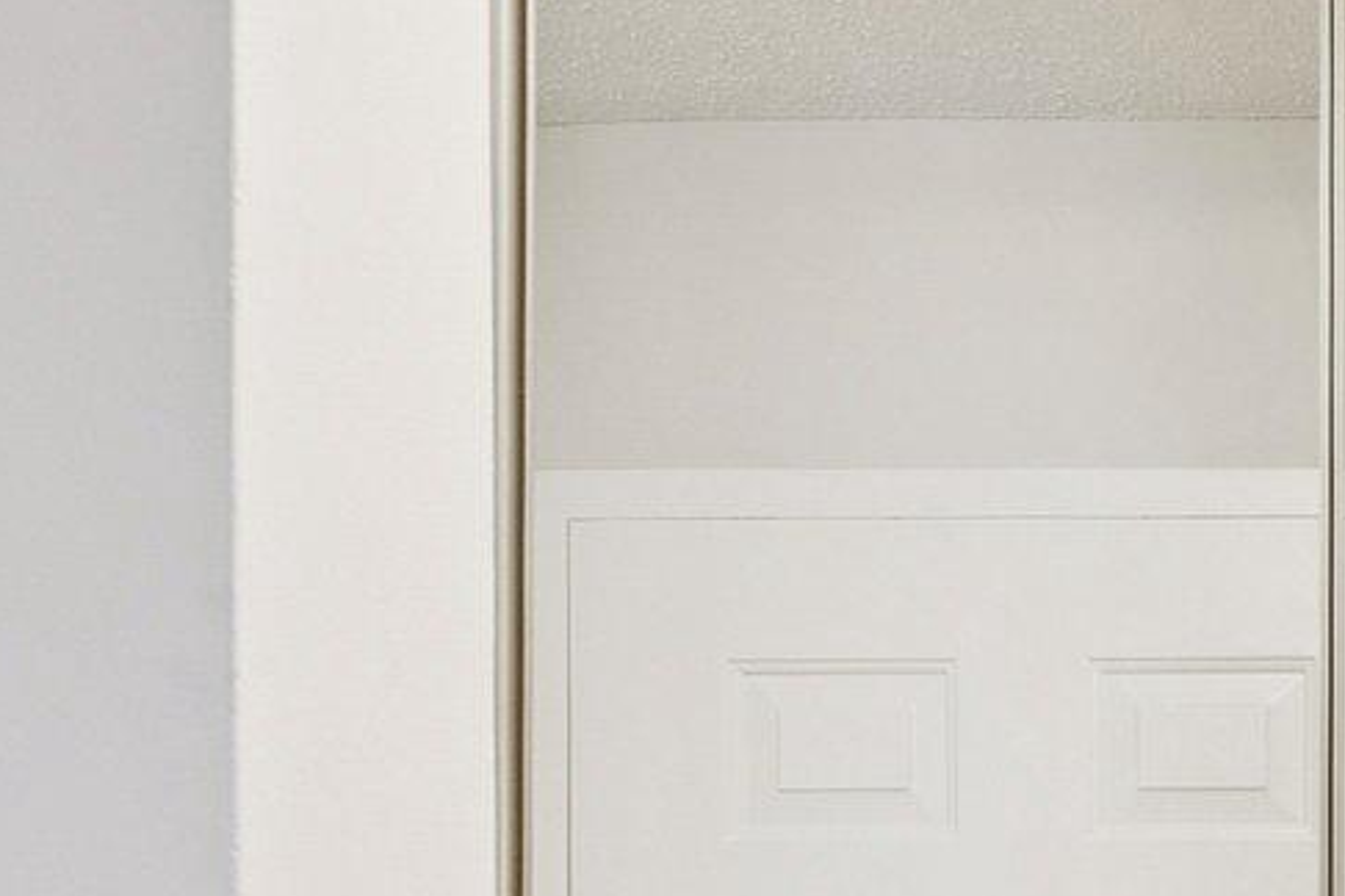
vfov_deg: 20.3
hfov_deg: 22.9
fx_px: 2204
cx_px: 2289
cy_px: 1282
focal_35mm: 59
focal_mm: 14
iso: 640
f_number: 7.1
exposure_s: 1/25
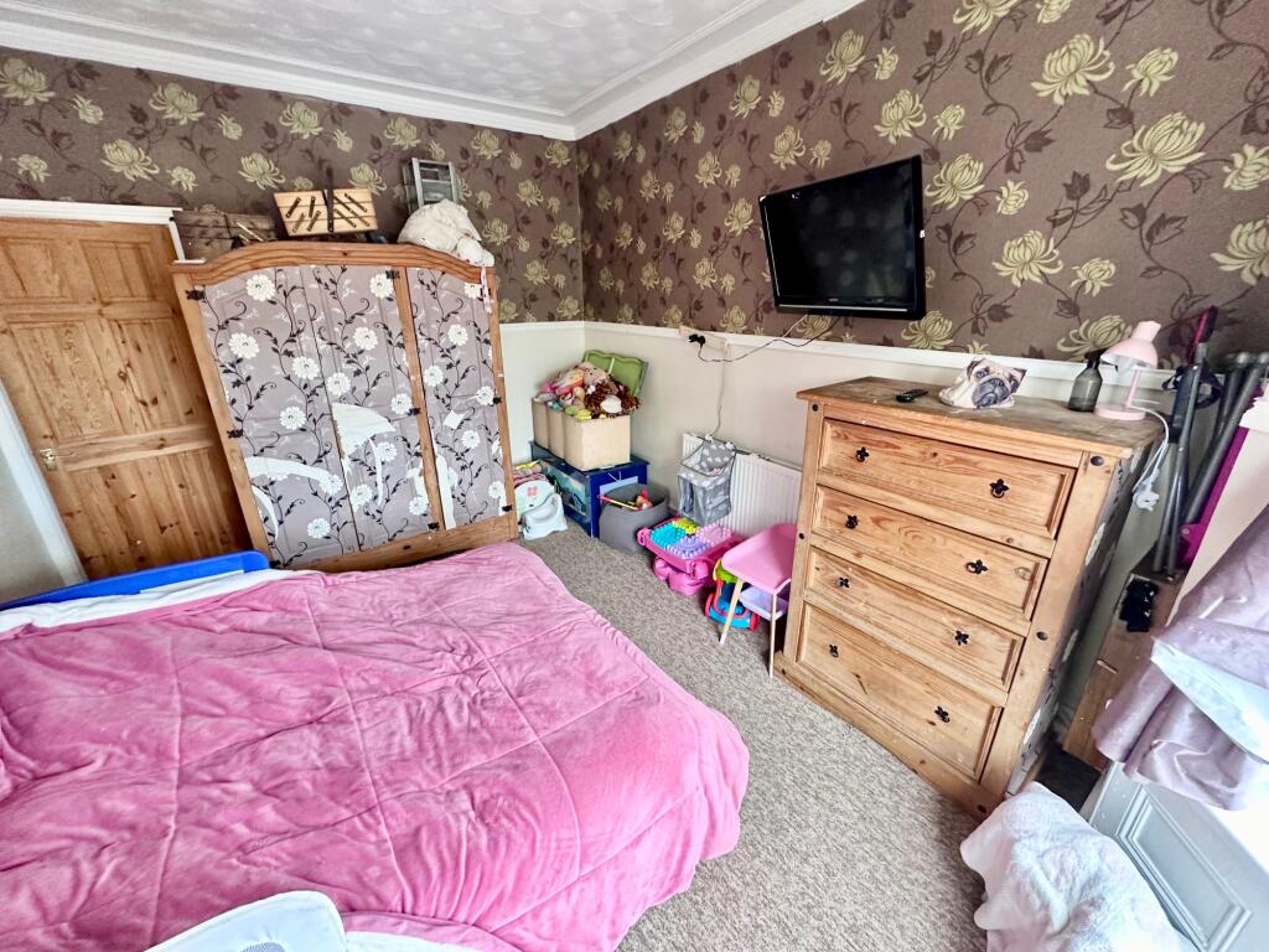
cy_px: 476
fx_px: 513
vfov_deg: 85.7
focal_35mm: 14
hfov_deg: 102.1
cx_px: 634
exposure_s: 1/62
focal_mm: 2.22
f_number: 2.2
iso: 320
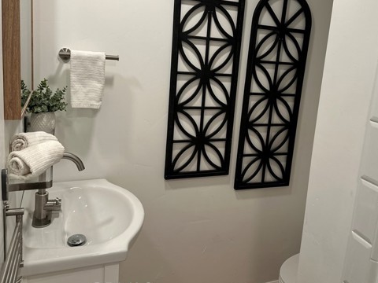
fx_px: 349
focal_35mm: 32
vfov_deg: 43.9
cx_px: 213
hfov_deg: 56.6
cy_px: 112
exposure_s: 1/120
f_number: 1.78
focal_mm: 6.86
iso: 100
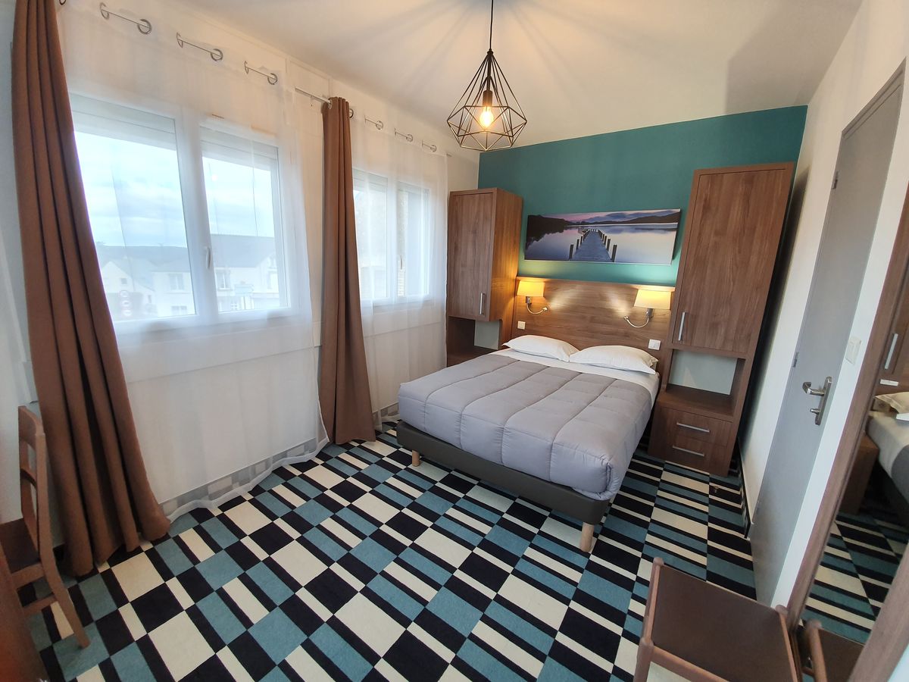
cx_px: 454
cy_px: 341
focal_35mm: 13
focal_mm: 1.8
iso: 80
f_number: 2.2
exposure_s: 1/50
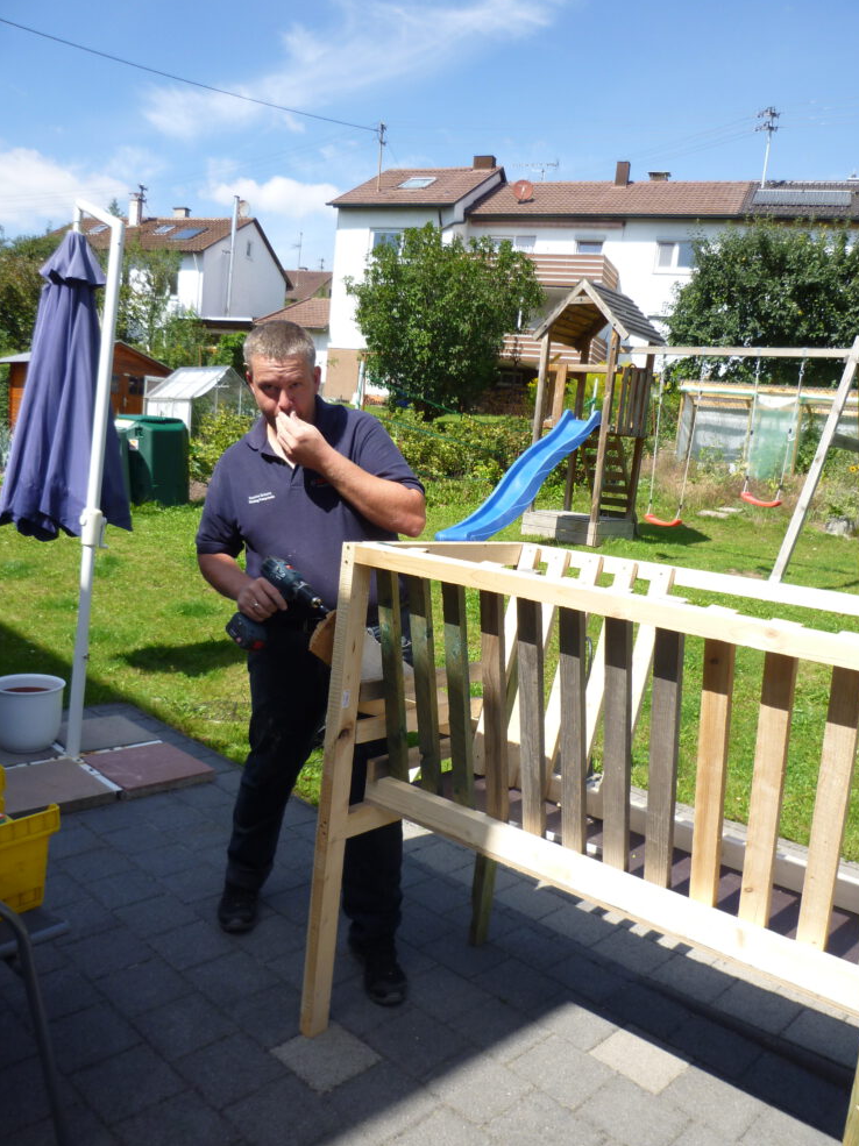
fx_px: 861
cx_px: 445
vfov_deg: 67.3
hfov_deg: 53.0
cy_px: 571
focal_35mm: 26
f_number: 4
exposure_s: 1/400
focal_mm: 4.5
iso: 80
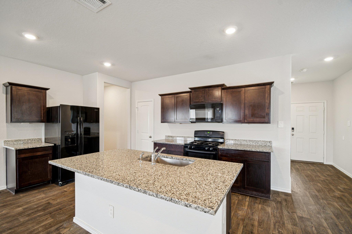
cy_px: 117
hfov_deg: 100.4
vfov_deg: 77.3
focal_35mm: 15
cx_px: 176
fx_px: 147
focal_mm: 10
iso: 400
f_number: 8
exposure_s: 1/8
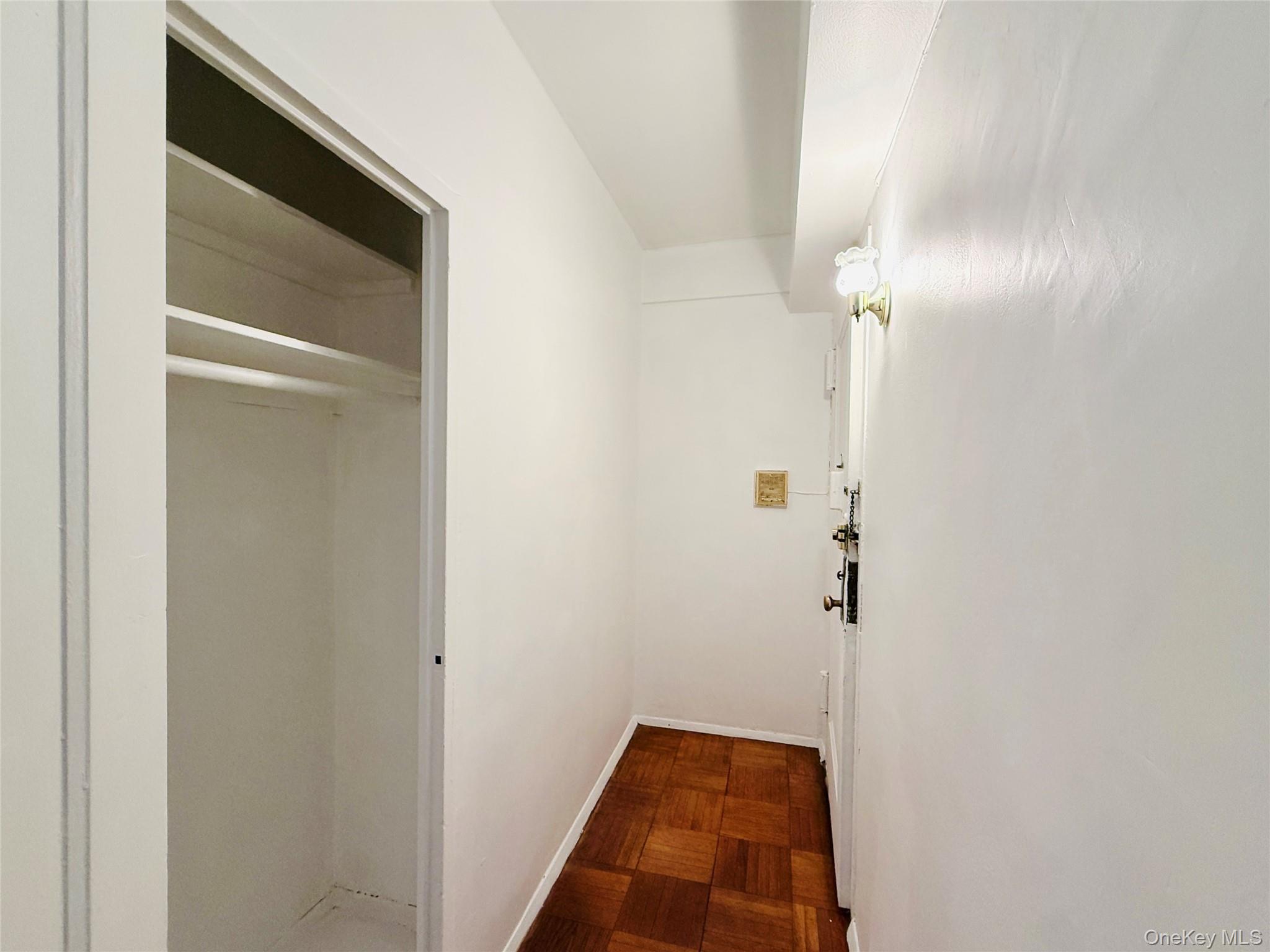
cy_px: 476
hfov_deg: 102.1
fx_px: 514
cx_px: 635
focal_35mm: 14
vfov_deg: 85.7
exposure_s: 1/120
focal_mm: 2.22
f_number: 2.2
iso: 250
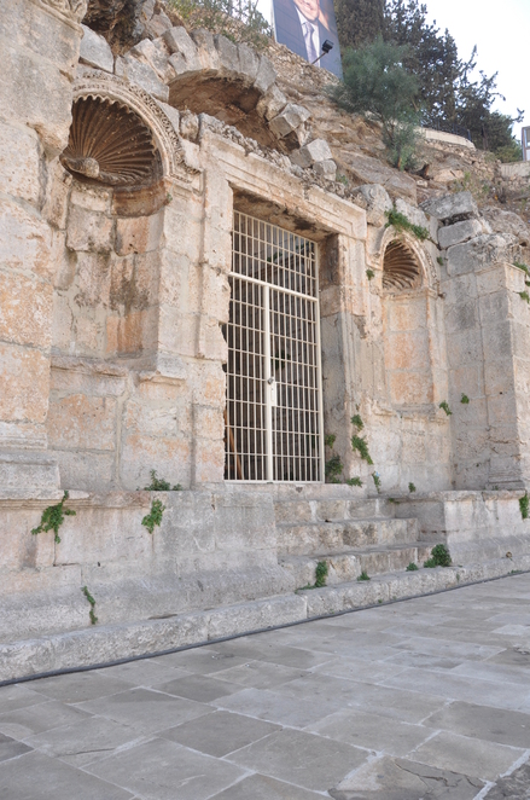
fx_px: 598
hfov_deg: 47.8
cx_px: 265
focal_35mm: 27
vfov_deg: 67.5
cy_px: 400
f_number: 7.1
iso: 200
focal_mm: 18
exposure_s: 1/200
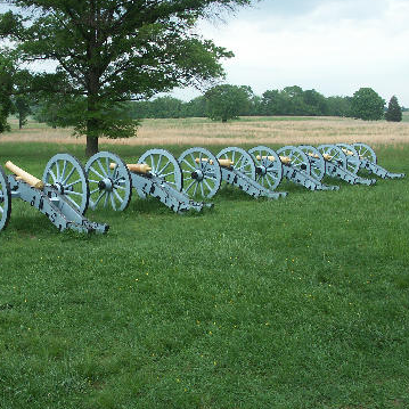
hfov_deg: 39.5
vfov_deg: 40.0
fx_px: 561
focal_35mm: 42
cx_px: 133
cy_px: 193
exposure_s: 1/60
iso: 100
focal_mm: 8.32
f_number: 3.5
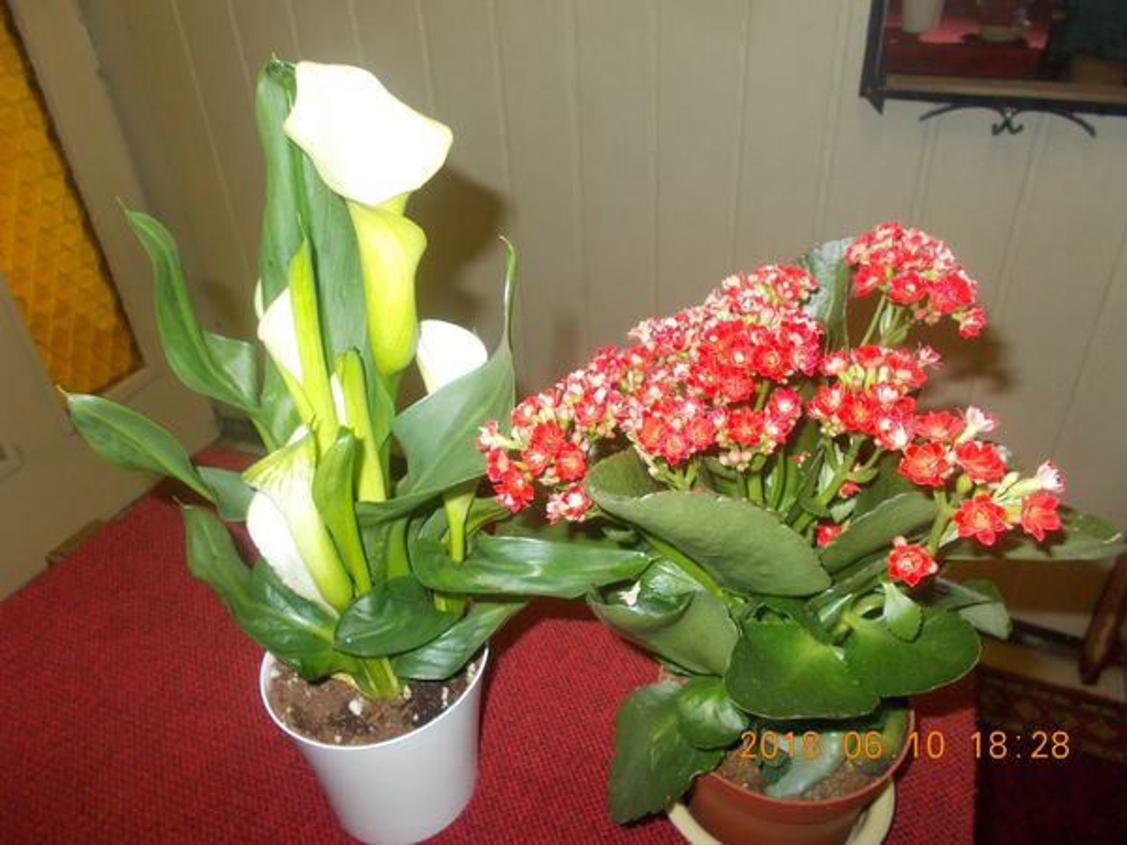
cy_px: 422
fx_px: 846
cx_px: 564
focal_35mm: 26
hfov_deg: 67.3
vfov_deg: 53.1
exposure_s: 1/25
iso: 200
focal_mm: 4.6
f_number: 3.2
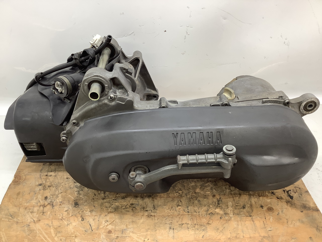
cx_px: 161
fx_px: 288
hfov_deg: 58.4
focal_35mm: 31
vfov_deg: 45.4
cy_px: 121
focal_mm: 3.3
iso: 50
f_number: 2.4
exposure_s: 1/60
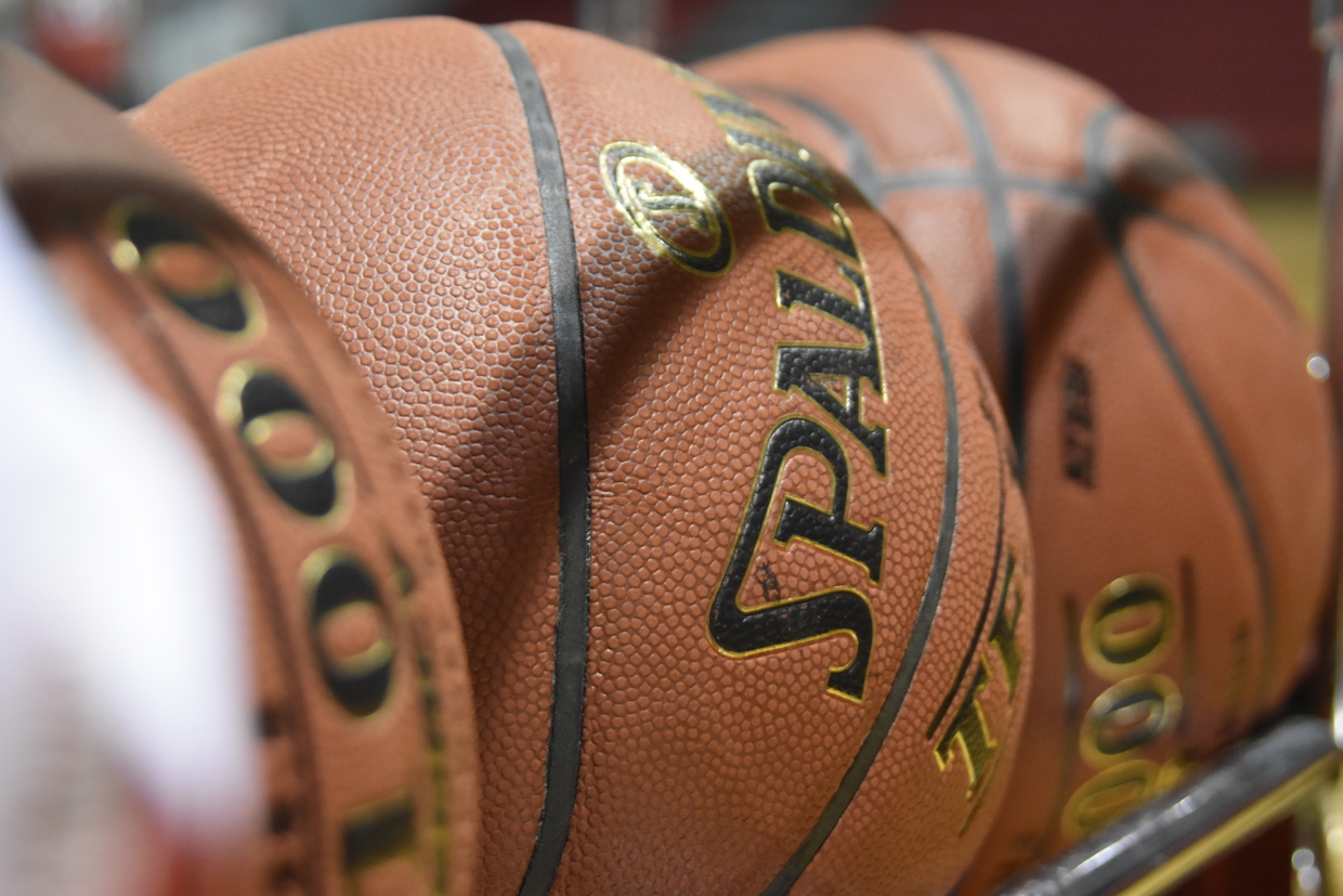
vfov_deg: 14.0
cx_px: 672
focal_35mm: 98
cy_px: 448
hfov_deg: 20.9
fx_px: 3637
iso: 3200
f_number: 4.8
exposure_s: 1/250
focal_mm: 65
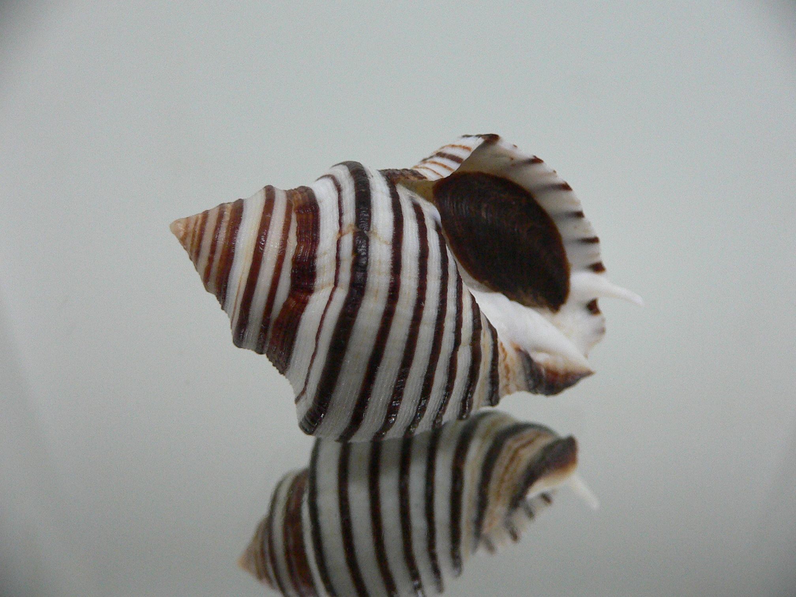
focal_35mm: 35
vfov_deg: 40.7
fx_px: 805
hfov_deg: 52.6
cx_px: 398
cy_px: 298
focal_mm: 4.6
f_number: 2.8
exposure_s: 1/50
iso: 200
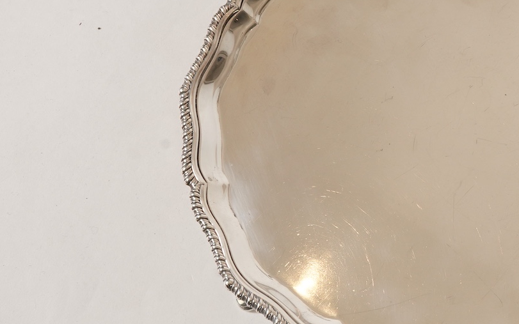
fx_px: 1259
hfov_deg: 22.9
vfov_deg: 14.7
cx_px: 434
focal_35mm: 89
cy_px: 143
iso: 400
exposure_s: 1/125
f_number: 22
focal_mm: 30
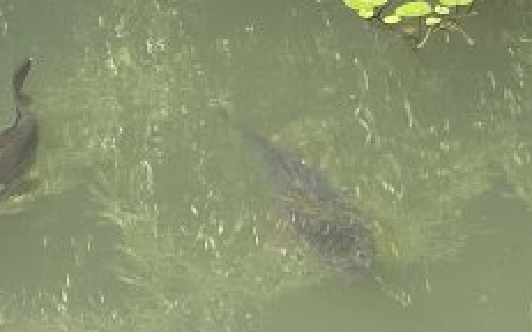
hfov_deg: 10.5
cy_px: -722
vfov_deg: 6.2
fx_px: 2767
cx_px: 891
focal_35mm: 191
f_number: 1.8
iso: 32
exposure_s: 1/957
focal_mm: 4.25
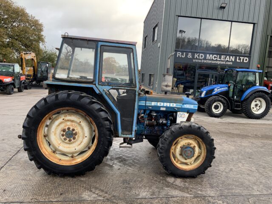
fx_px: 228
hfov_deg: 61.7
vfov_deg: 48.2
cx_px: 136
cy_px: 102
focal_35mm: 29
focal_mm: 3
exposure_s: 1/122
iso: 16
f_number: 1.8
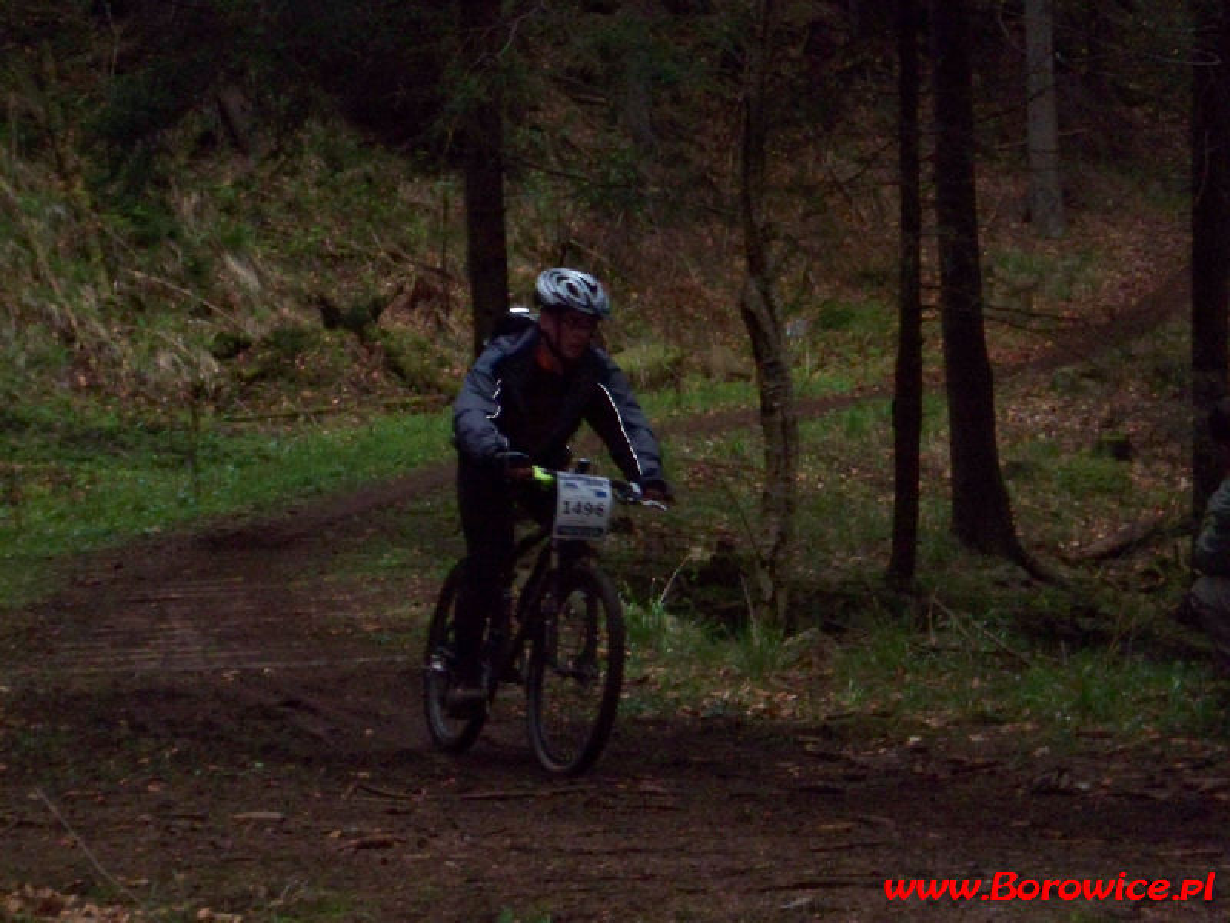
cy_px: 462
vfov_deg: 12.7
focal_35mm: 117
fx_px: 4157
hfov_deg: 16.8
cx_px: 615
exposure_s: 1/125
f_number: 4.4
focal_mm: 19.2
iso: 400
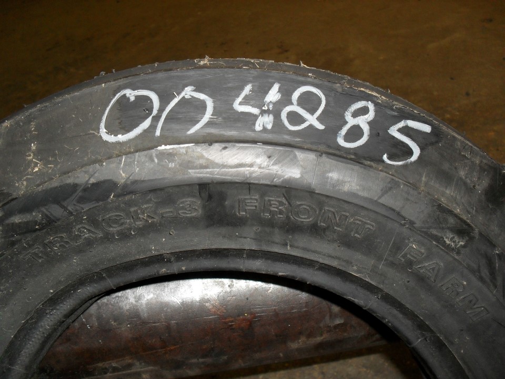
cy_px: 190
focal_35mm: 35
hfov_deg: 52.6
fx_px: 511
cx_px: 252
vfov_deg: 40.7
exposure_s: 1/45
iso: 200
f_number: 3.2
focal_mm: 6.3
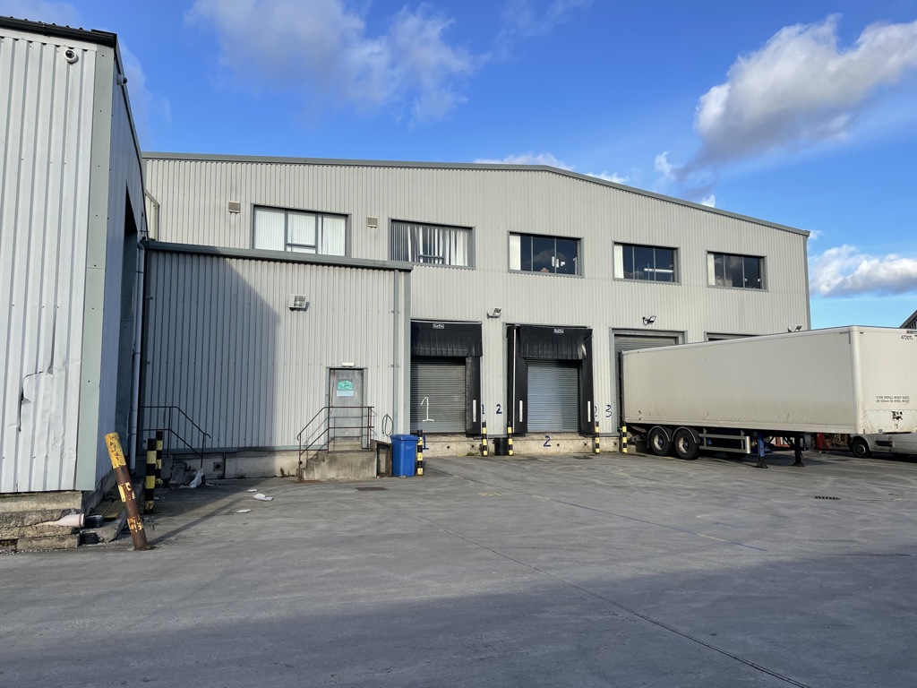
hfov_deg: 67.3
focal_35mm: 26
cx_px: 458
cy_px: 344
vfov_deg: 53.1
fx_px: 689
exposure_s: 1/2174
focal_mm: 4.2
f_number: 1.6
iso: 32
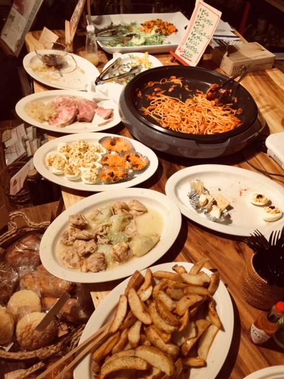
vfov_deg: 61.7
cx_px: 142
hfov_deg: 48.2
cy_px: 190
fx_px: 317
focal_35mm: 29
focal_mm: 4.15
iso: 64
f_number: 2.2
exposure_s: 1/4
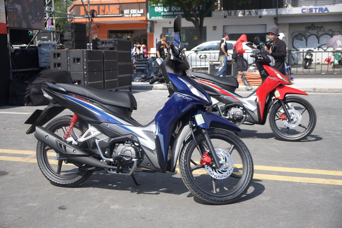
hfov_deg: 43.6
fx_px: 427
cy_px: 114
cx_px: 171
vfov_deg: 29.9
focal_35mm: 45
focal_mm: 30.2
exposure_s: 1/125
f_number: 4
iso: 100
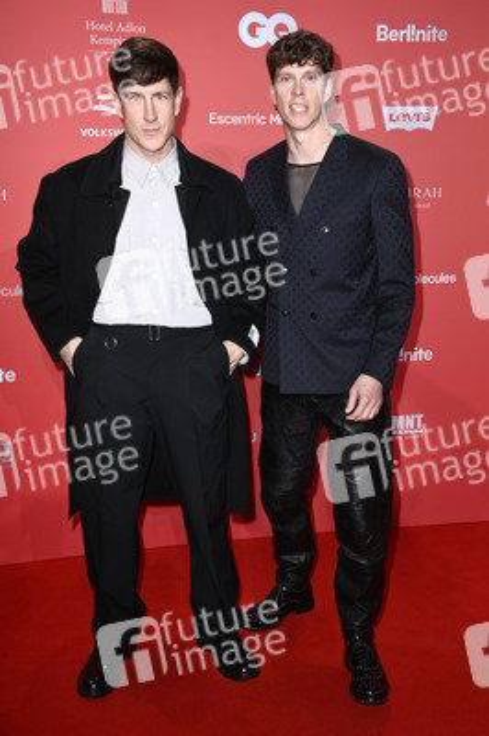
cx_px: 244
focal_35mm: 44
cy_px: 368
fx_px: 898
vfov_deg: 44.5
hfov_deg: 30.5
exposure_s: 1/250
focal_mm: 44
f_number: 5.6
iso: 800
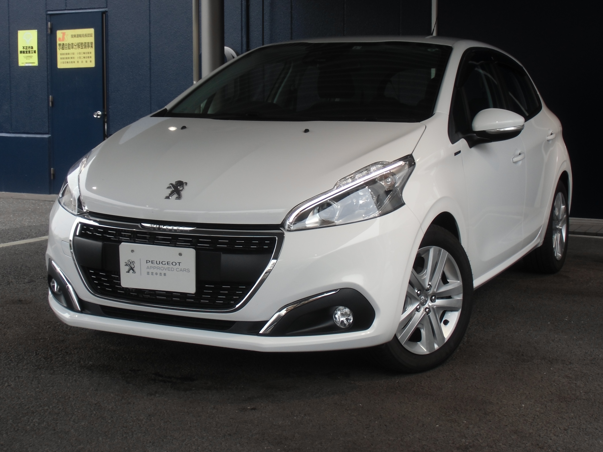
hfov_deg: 33.8
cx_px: 321
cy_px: 205
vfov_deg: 25.6
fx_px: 993
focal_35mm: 57
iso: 64
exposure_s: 1/80
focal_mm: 9.16
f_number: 4.3
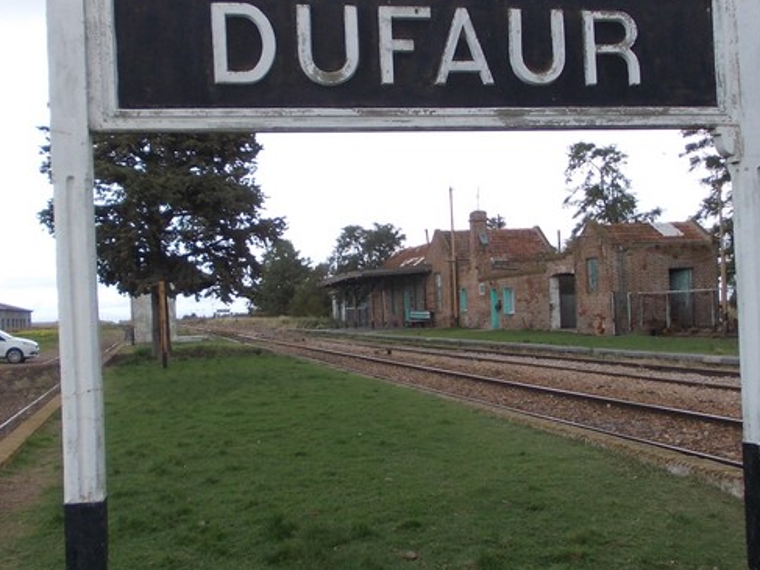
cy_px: 301
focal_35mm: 44
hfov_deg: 42.9
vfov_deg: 32.9
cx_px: 401
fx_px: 966
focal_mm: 4
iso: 80
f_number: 2.7
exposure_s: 1/200
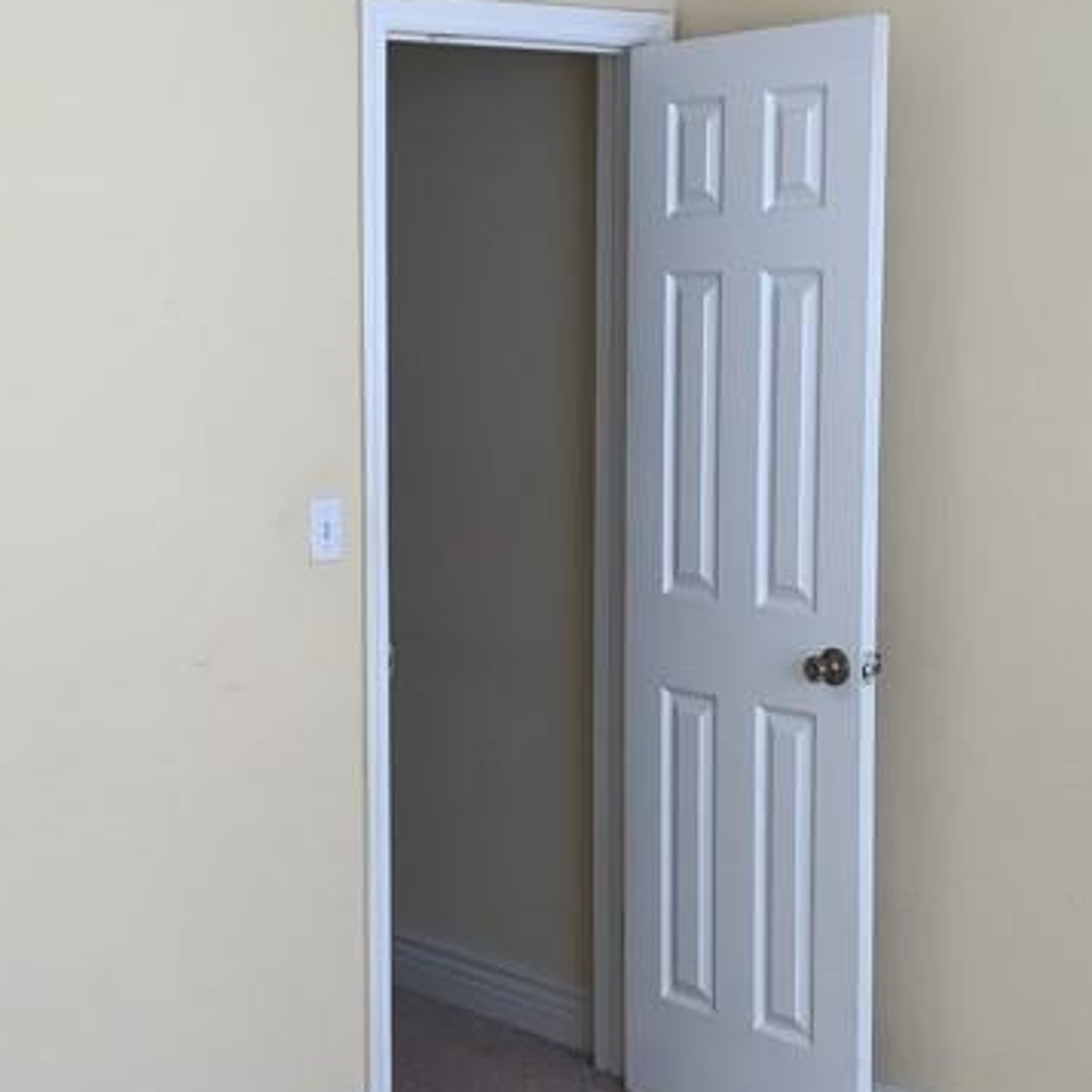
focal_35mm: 66
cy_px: 569
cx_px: 352
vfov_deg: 26.1
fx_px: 2356
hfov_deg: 25.9
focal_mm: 4.25
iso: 32
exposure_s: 1/24
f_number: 1.8
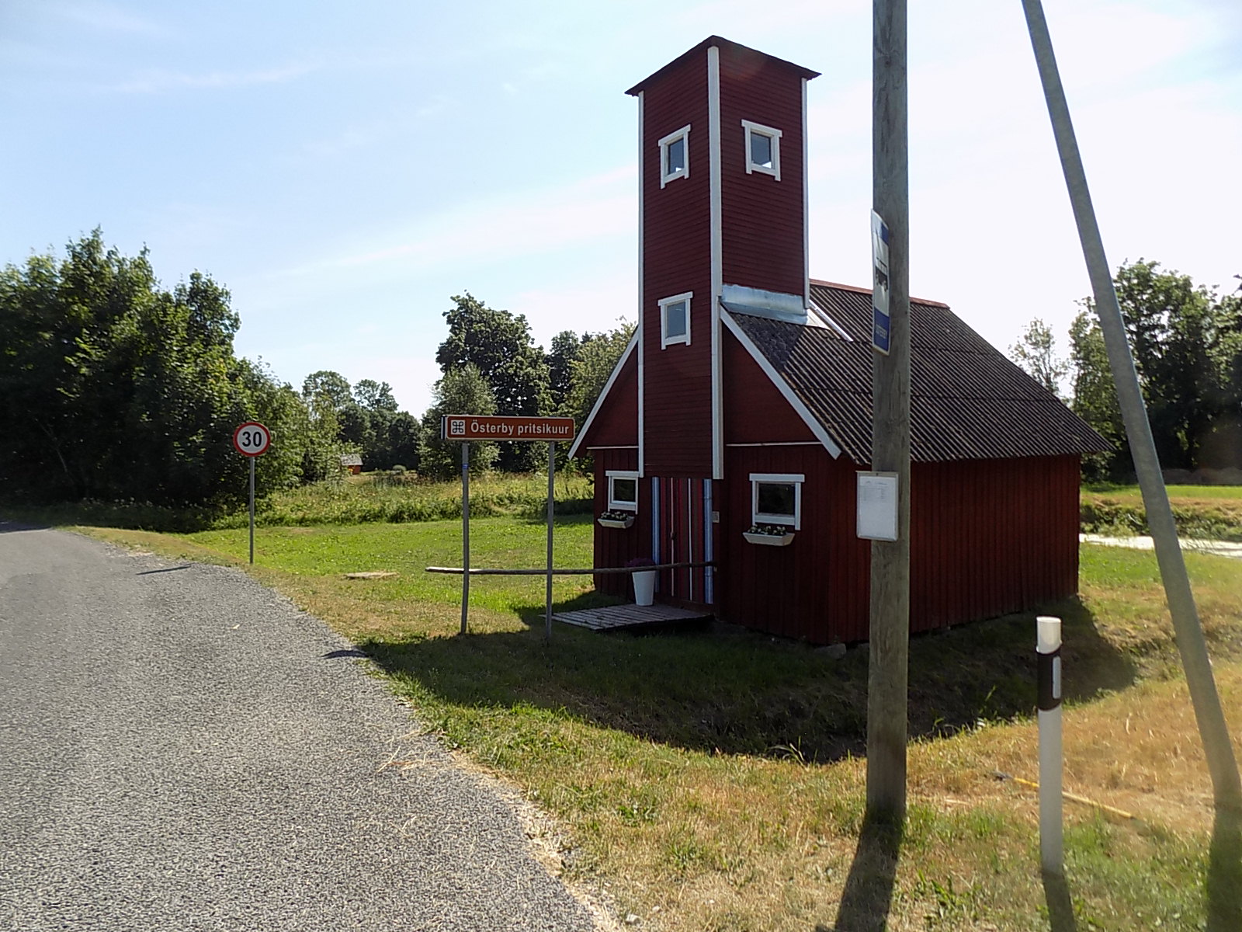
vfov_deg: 58.9
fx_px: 825
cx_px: 621
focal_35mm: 23
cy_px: 466
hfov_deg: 73.9
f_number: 3.1
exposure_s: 1/800
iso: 80
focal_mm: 4
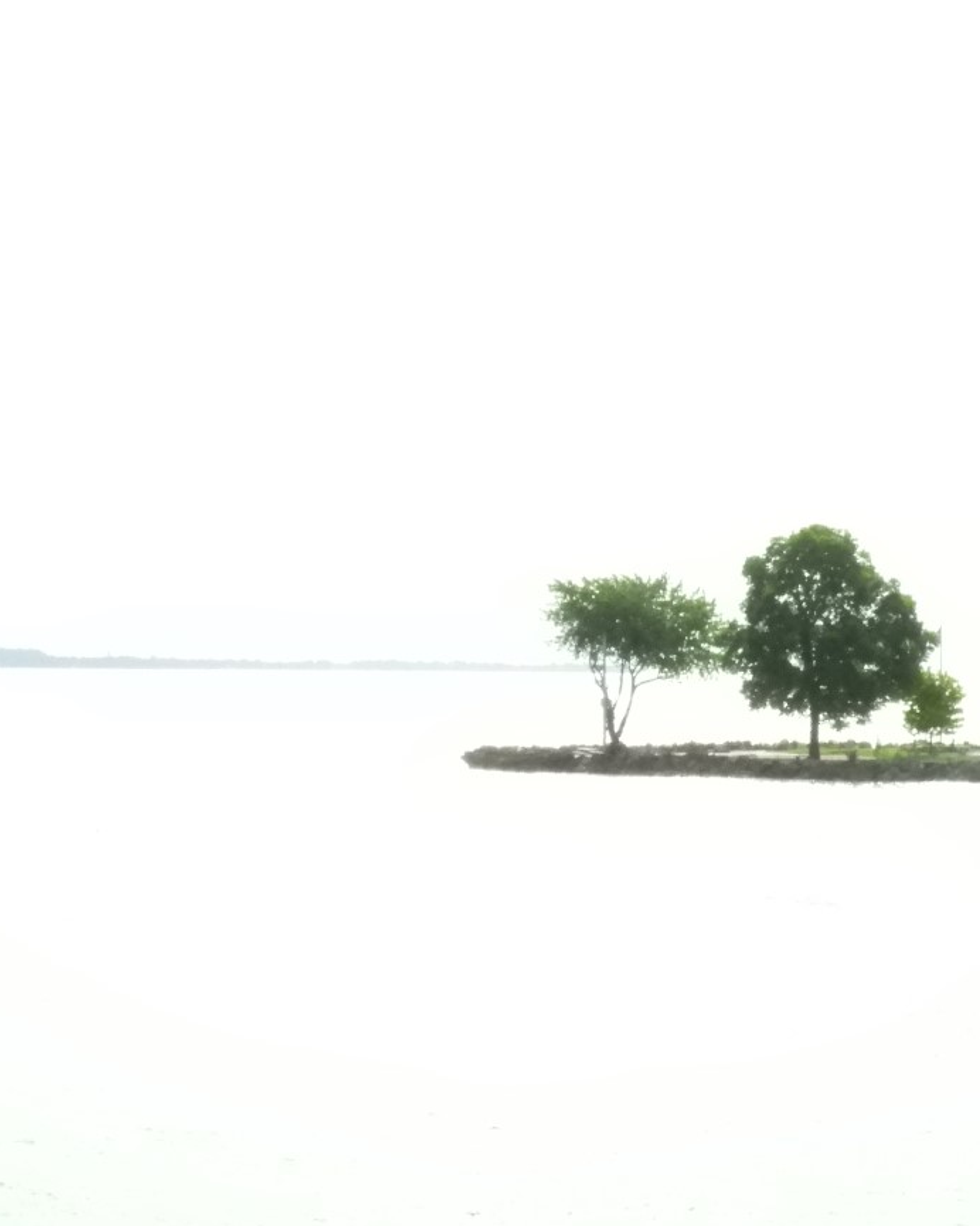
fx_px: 4713
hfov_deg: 11.9
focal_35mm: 130
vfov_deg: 14.8
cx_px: 685
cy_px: 557
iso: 1600
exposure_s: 1/3200
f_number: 8
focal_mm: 14.3
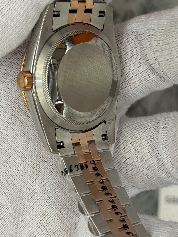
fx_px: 555
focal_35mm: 81
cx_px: 79
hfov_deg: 18.2
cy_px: 91
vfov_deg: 24.1
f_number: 1.78
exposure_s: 1/1027
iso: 64
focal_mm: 6.76
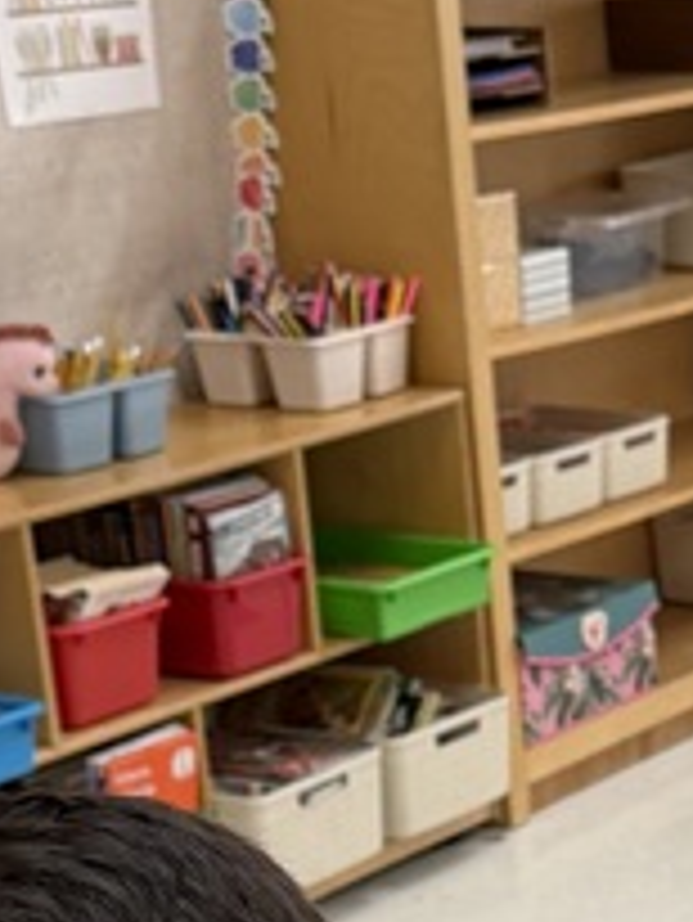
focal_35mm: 120
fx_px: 3200
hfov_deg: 11.9
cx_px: 963
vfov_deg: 15.8
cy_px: 1115
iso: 200
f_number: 1.78
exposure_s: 1/120
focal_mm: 6.76
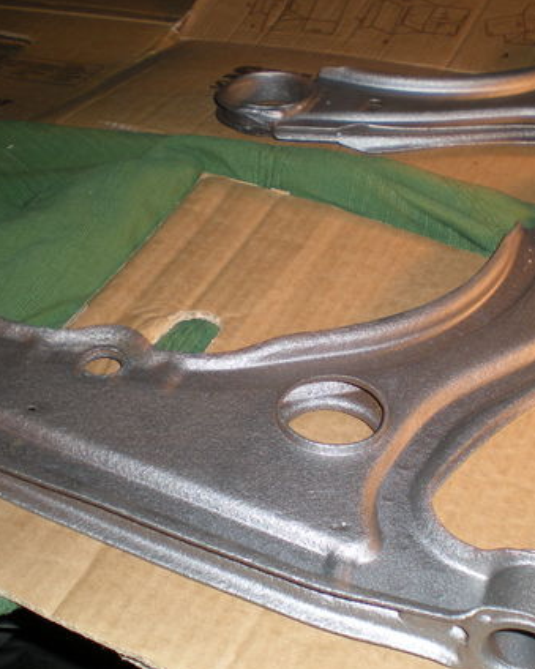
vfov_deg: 33.6
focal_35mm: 56
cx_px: 344
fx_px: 1109
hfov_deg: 27.0
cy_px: 338
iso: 64
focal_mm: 6.3
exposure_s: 1/30
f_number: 3.1
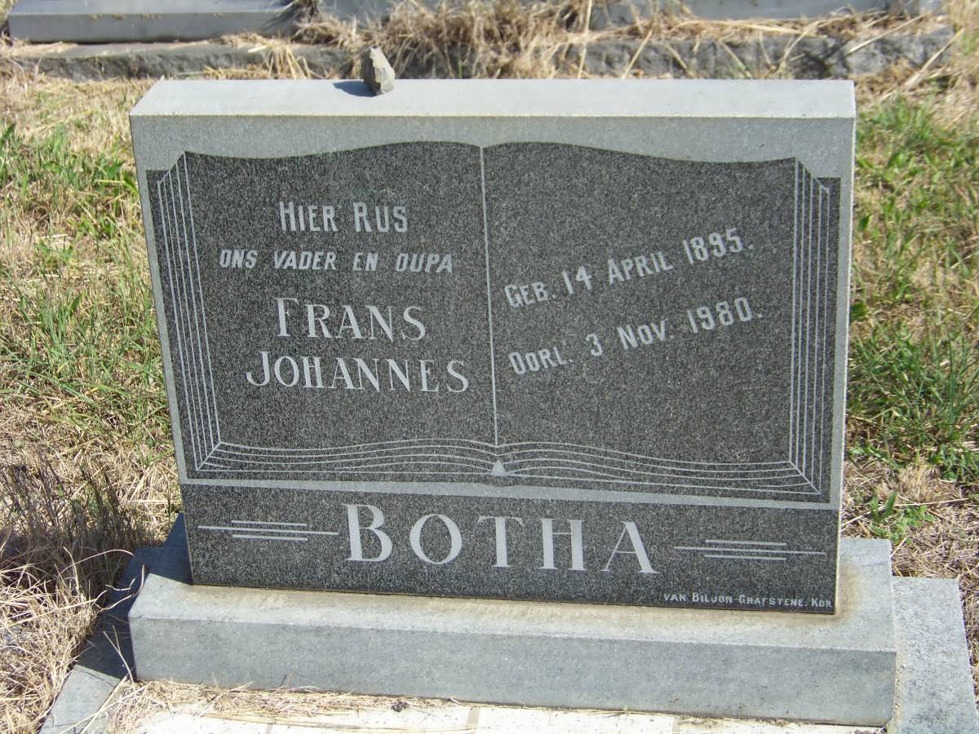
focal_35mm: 70
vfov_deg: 21.0
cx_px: 490
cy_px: 367
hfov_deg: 27.8
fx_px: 1980
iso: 64
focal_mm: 11.7
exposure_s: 1/640
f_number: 3.2
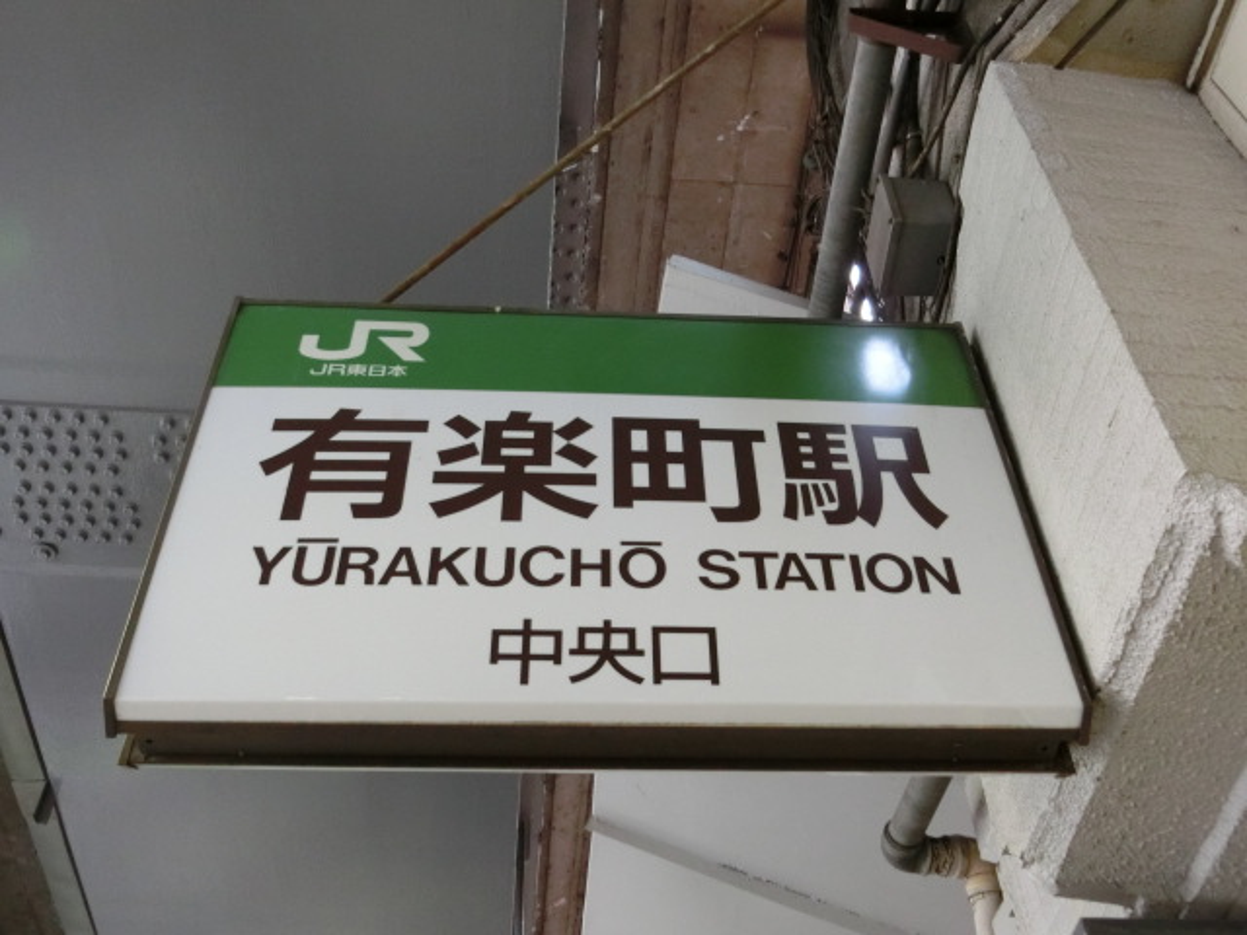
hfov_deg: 47.9
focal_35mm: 39
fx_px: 1405
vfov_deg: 36.8
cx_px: 624
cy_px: 468
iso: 640
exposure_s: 1/40
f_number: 4.1
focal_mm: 6.9
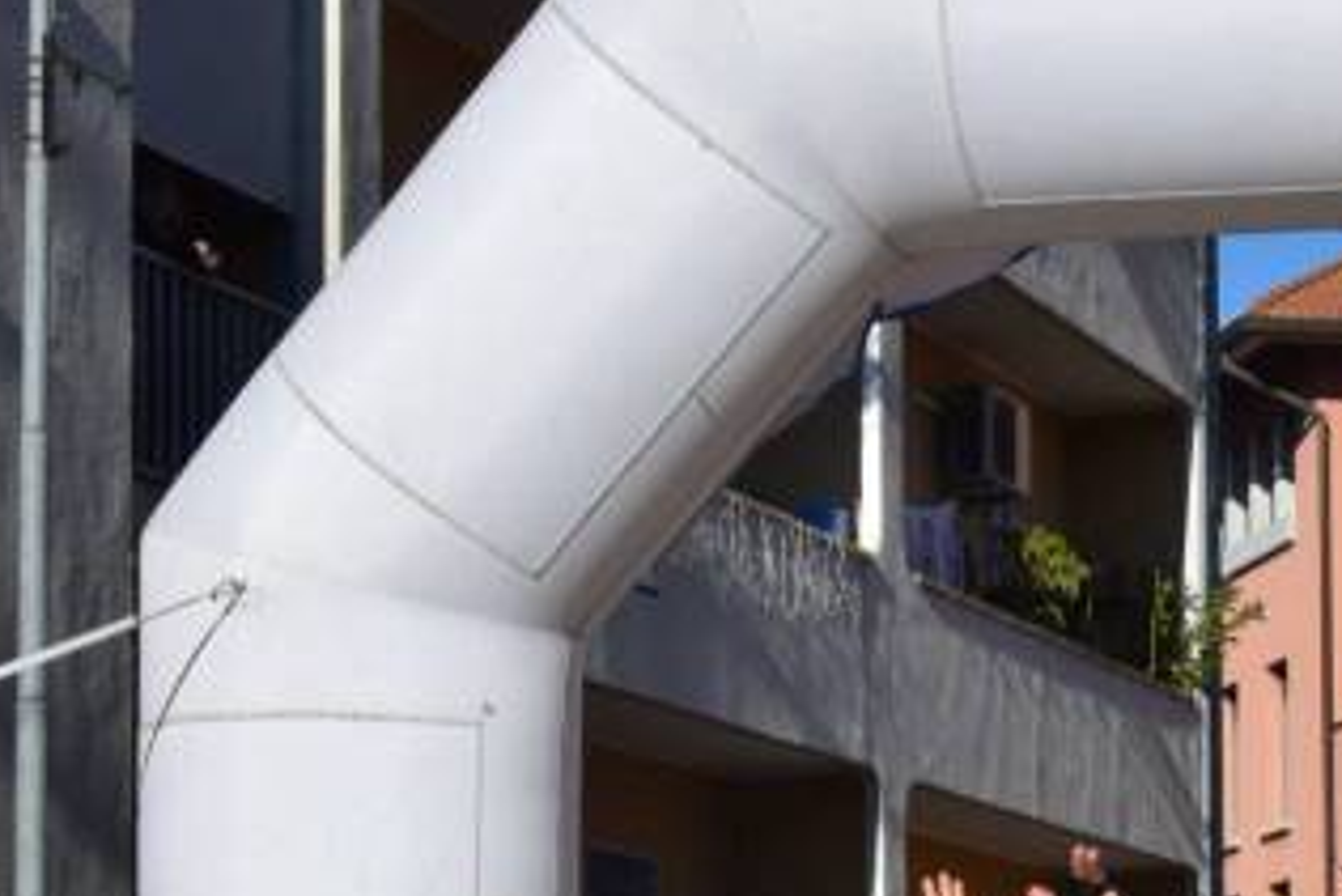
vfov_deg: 11.1
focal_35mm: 122
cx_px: 1542
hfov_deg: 16.3
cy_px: 1087
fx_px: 4536
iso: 200
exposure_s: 1/500
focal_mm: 25
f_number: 11
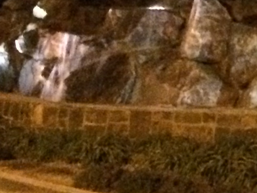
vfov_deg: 9.0
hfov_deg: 11.1
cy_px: -168
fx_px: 1158
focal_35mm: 156
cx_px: 569
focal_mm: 4.12
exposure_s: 1/15
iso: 2500
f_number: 2.2
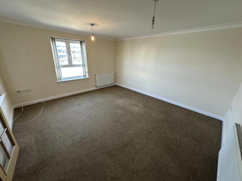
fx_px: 98
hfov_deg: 102.1
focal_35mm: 14
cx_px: 121
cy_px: 90
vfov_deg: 85.7
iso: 160
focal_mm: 2.22
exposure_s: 1/100
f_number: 2.2
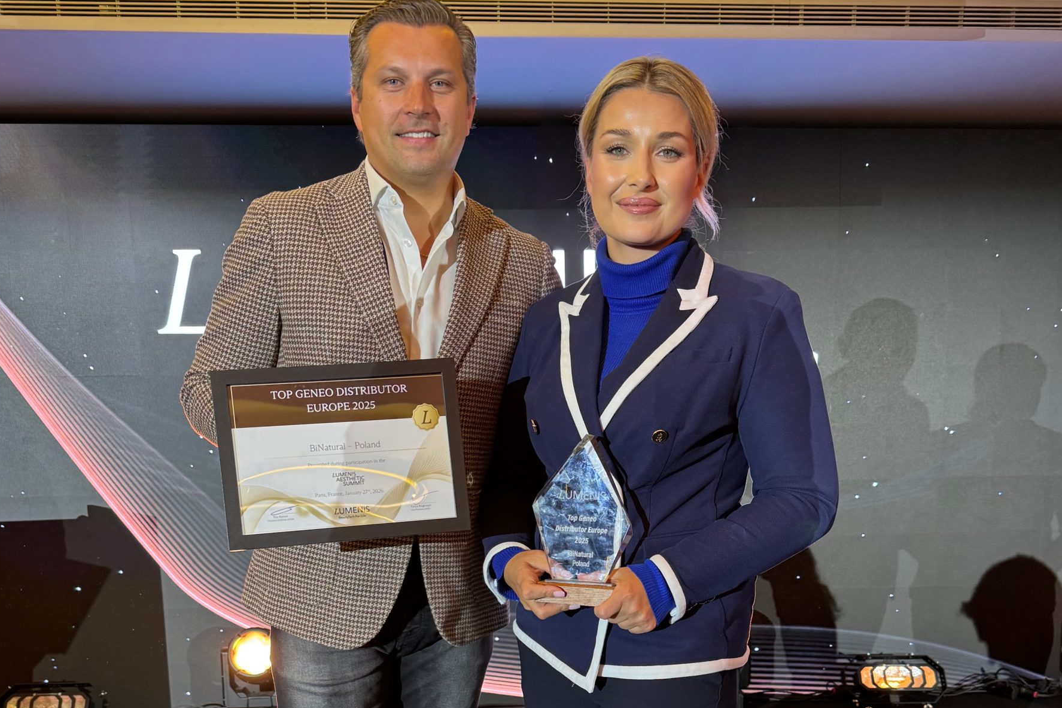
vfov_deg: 35.5
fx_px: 1062
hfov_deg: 53.1
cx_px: 527
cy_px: 585
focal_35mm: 36
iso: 200
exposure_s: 1/81
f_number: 1.78
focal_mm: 6.76
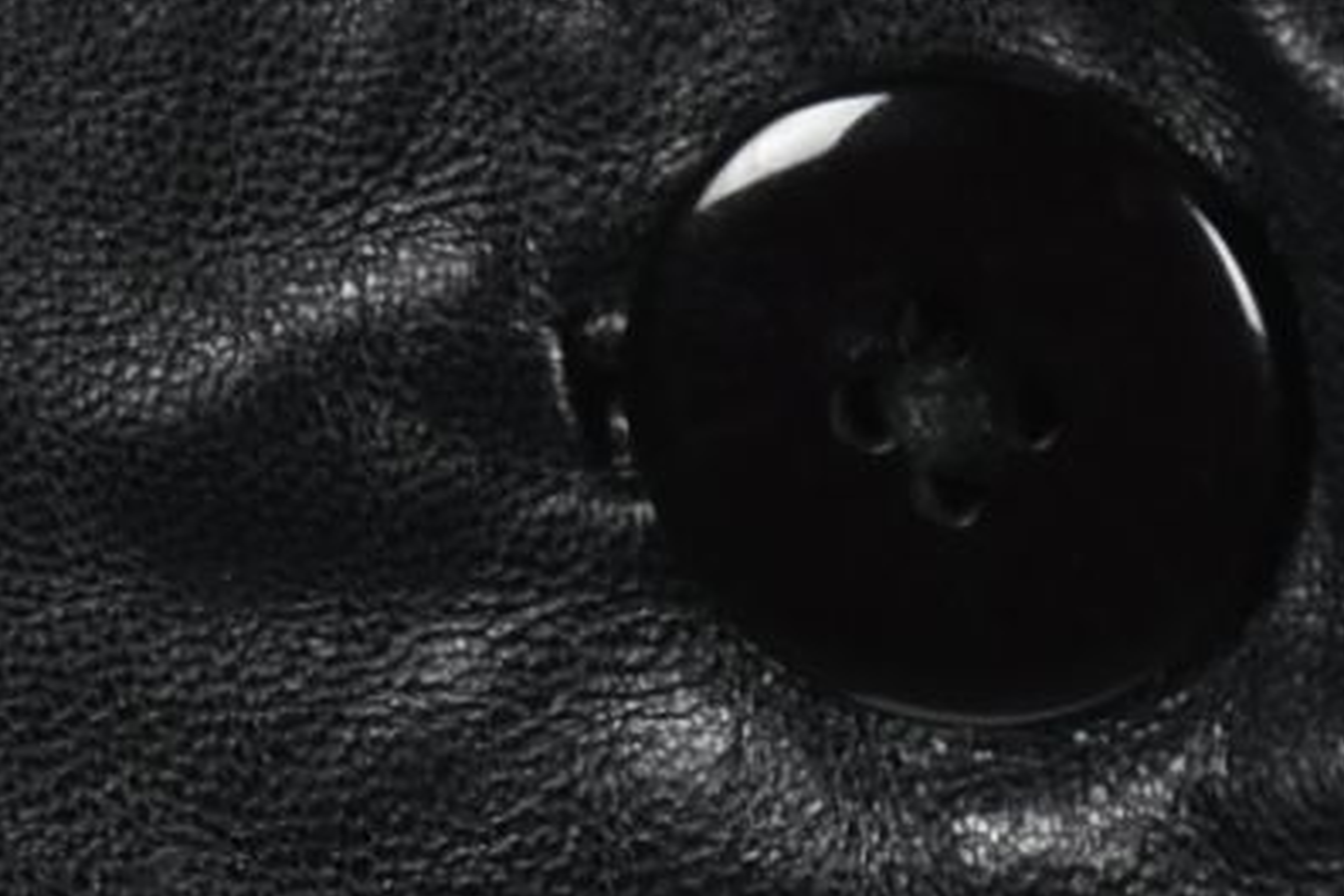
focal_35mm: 1135
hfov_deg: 1.8
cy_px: 716
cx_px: 1344
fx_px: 42370
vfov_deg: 1.2
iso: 200
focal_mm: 100
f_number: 13
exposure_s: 1/125
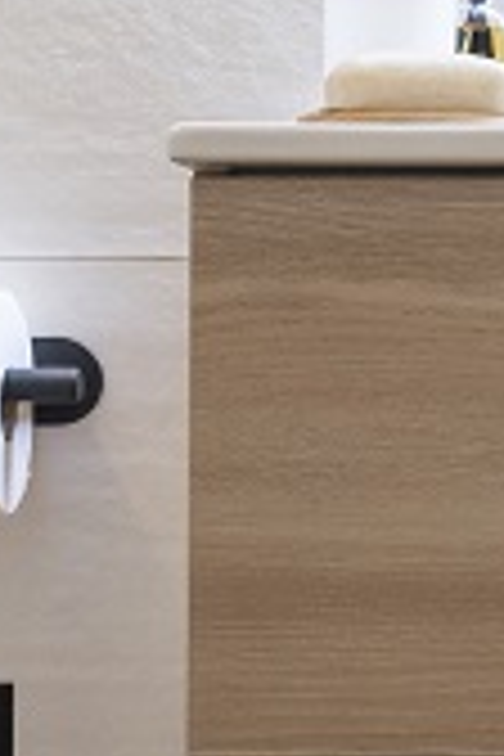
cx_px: 864
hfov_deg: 7.8
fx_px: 3591
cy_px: 536
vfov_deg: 12.0
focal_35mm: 171
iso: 1250
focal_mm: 24
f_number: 7.1
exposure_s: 1/50
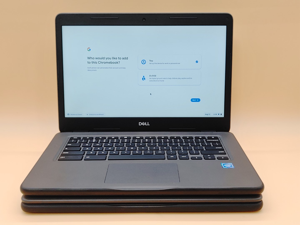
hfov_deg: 45.8
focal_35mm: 41
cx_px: 150
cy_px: 112
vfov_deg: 35.1
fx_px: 355
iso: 50
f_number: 1.8
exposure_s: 1/69
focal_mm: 4.36
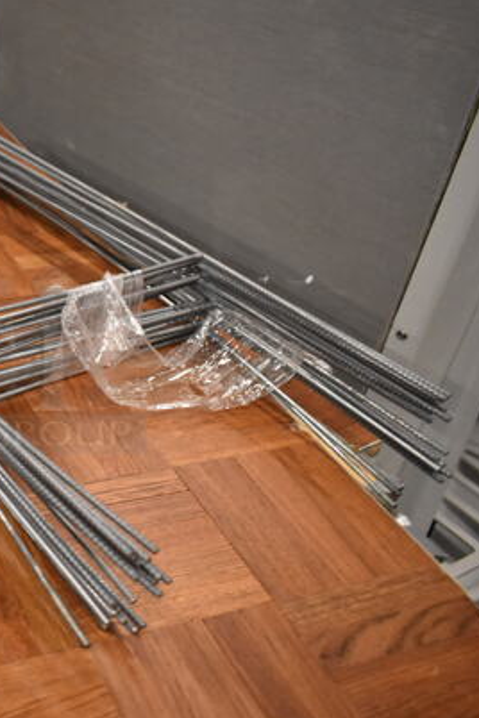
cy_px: 359
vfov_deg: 47.4
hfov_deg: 29.3
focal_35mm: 41
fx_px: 818
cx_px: -52
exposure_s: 1/125
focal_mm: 18
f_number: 3.5
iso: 2500
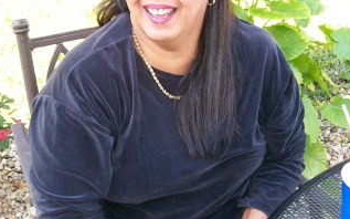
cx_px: 163
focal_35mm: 54
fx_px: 515
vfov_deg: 23.9
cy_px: 80
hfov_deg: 37.5
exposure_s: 1/64
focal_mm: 6
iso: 80
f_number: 2.7
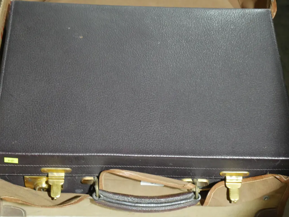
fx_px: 652
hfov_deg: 25.0
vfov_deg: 18.9
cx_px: 144
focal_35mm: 78
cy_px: 108
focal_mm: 39
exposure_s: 1/50
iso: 3200
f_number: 5.6
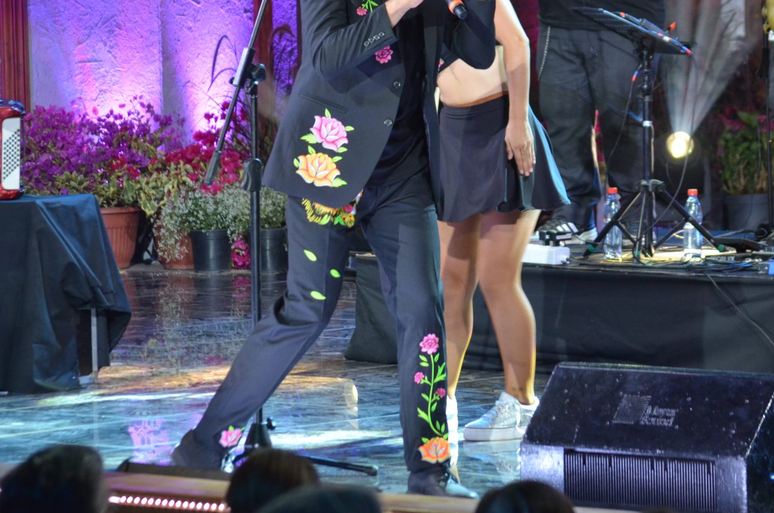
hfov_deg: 8.6
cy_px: 131
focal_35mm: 239
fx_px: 5127
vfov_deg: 5.7
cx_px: 406
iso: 1000
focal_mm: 102
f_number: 4.5
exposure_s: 1/125
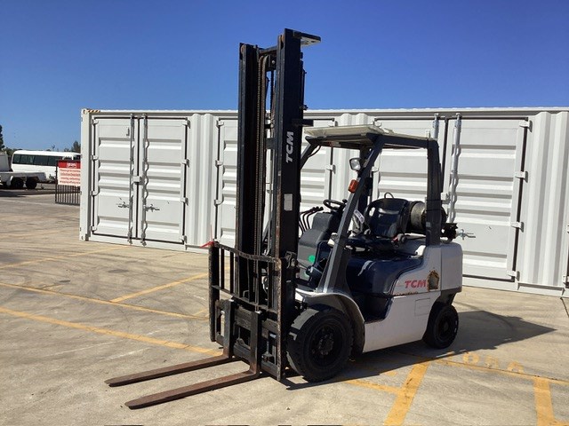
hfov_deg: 58.4
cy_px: 213
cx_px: 284
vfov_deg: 45.4
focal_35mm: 31
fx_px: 510
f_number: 2.4
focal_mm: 3.3
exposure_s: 1/2398
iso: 25
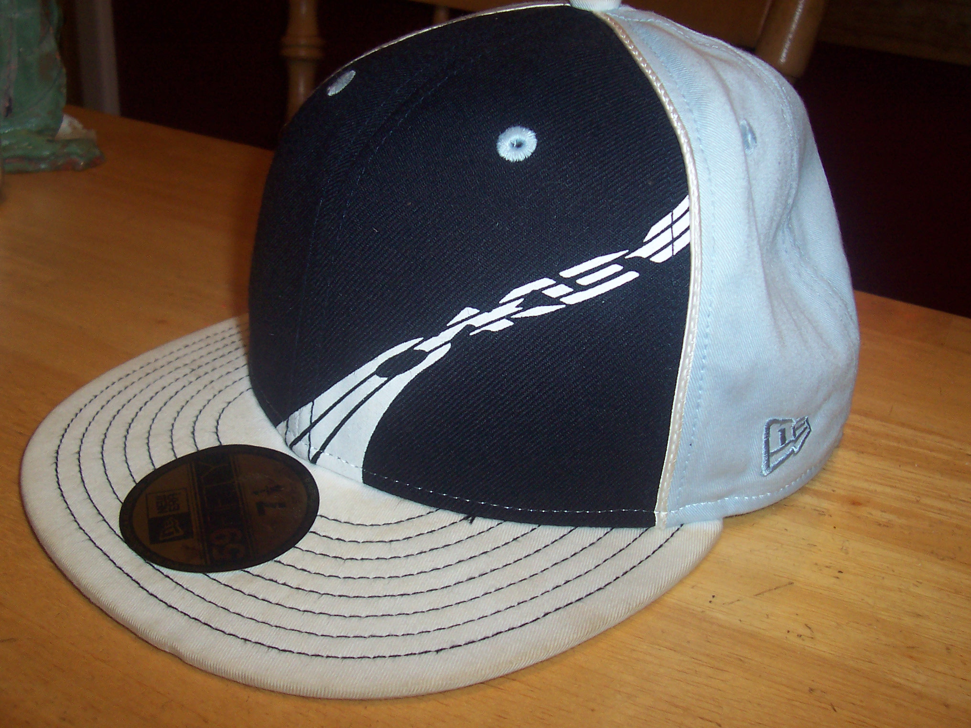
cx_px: 486
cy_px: 364
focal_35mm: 37
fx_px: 1038
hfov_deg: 50.1
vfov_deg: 38.7
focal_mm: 5.6
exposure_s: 1/60
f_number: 2.8
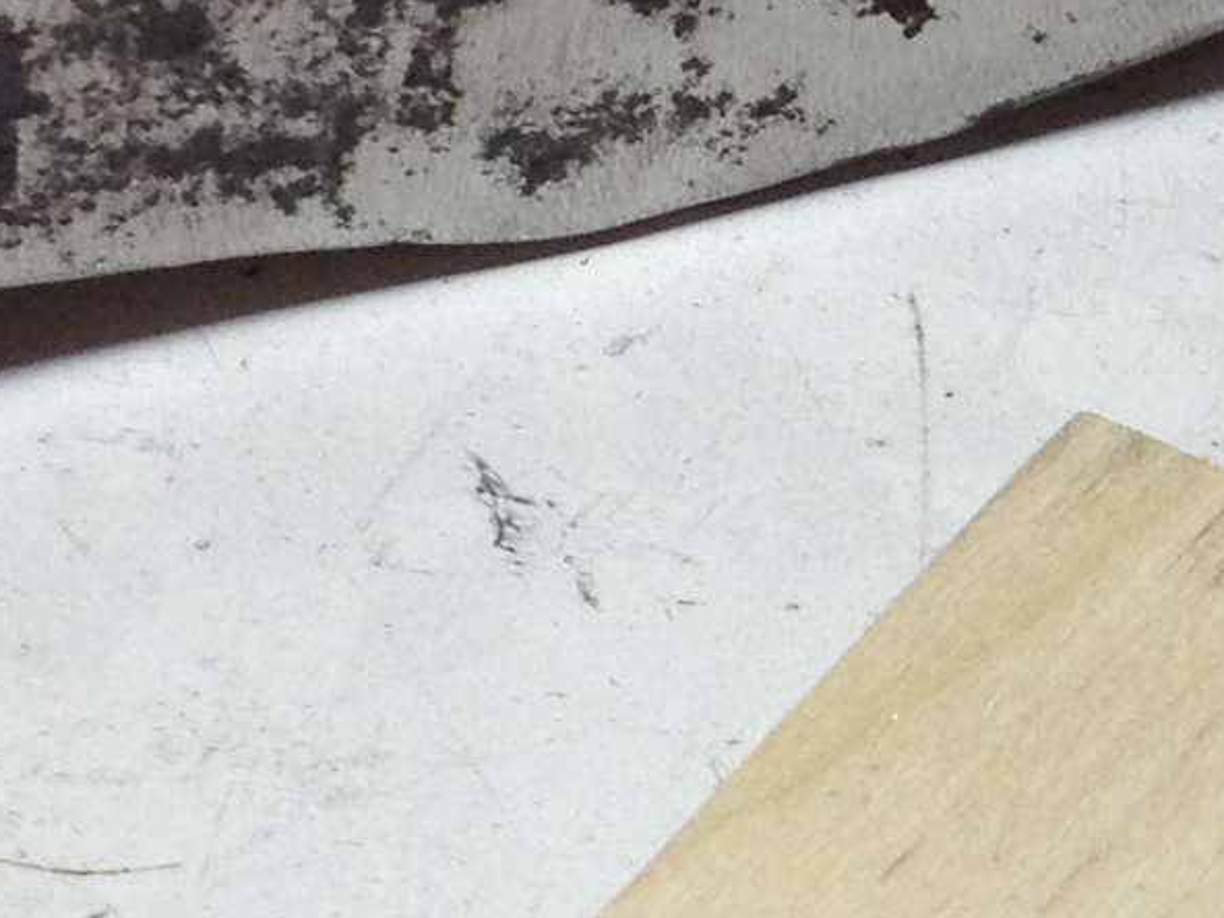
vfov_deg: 7.7
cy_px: 738
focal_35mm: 193
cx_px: 1675
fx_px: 6824
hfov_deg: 10.0
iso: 50
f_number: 2.4
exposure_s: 1/20
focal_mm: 4.28
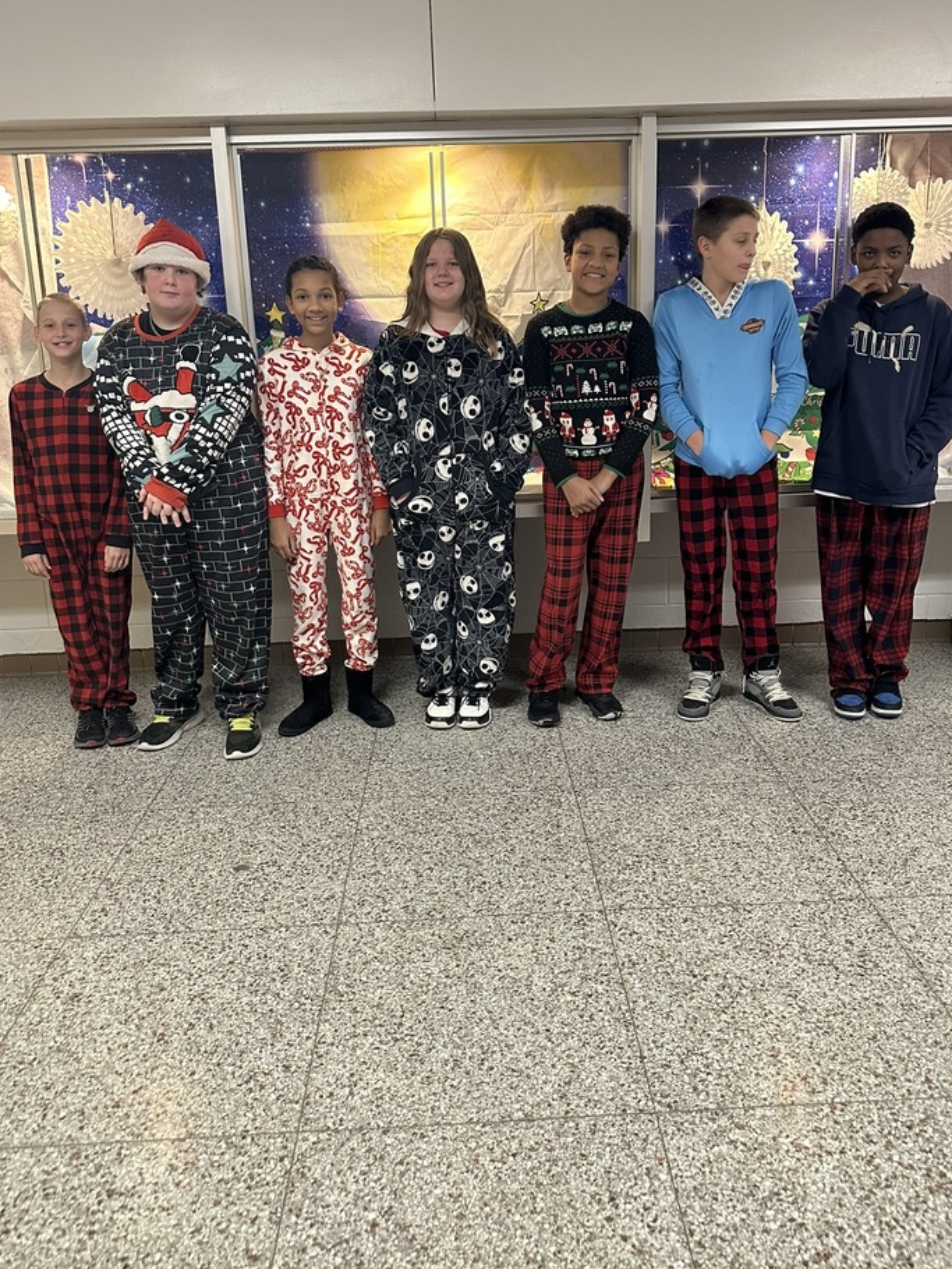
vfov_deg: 65.2
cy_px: 570
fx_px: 990
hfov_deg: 51.4
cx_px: 486
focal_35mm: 27
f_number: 1.78
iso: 320
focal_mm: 6.86
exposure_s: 1/60
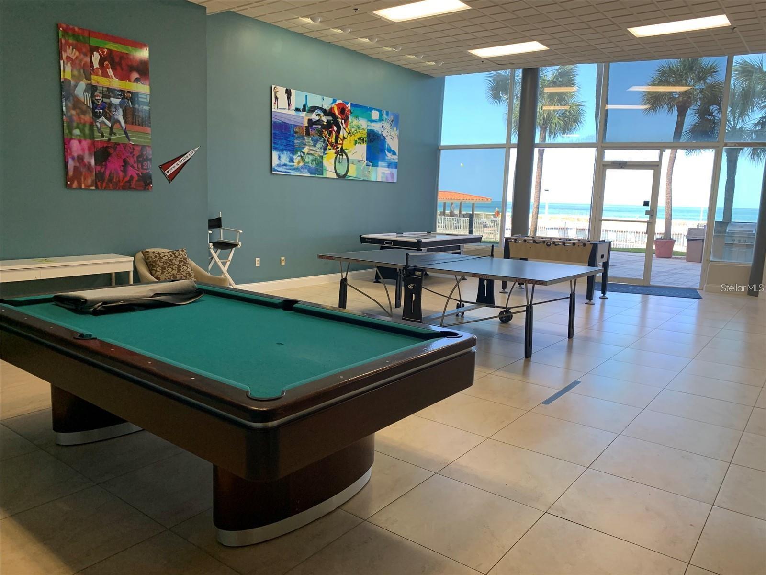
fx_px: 575
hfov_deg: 67.3
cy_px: 288
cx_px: 383
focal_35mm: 26
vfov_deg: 53.1
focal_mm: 4.25
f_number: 1.8
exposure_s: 1/104
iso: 100
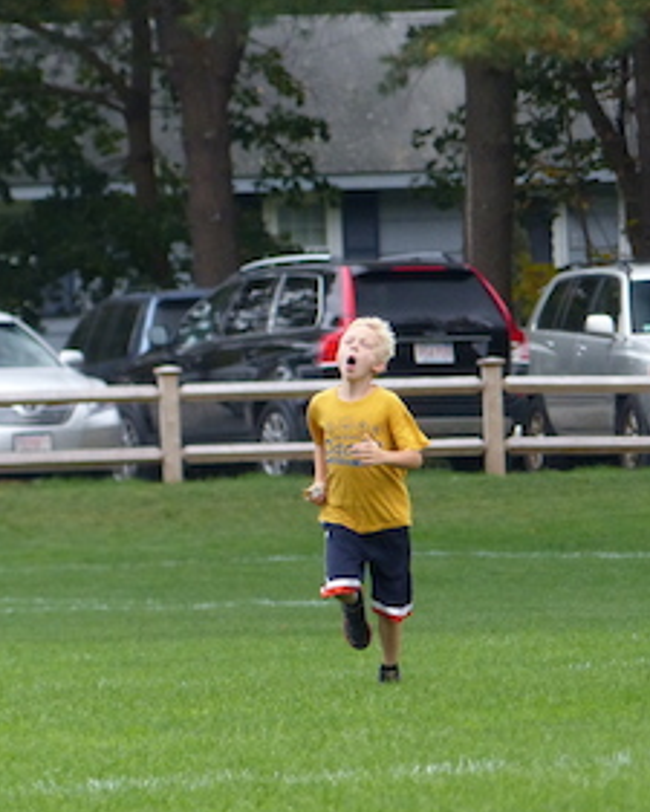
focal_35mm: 914
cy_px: 462
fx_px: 21967
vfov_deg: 2.1
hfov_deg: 1.7
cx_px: 415
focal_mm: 88.7
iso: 320
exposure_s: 1/500
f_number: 2.8
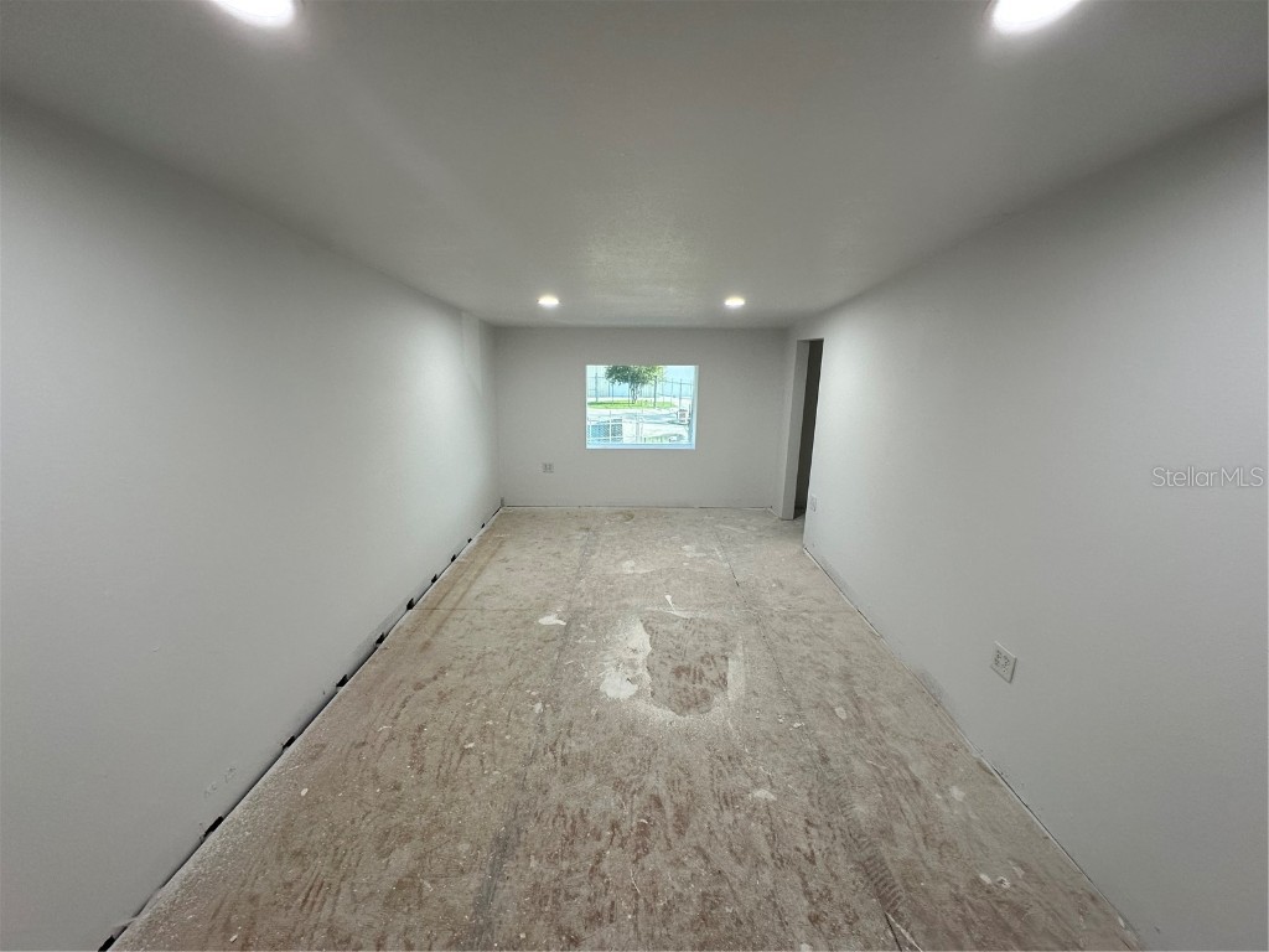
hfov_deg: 102.1
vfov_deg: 85.7
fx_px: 513
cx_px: 634
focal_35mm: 14
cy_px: 476
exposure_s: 1/120
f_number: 2.2
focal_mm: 2.22
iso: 160
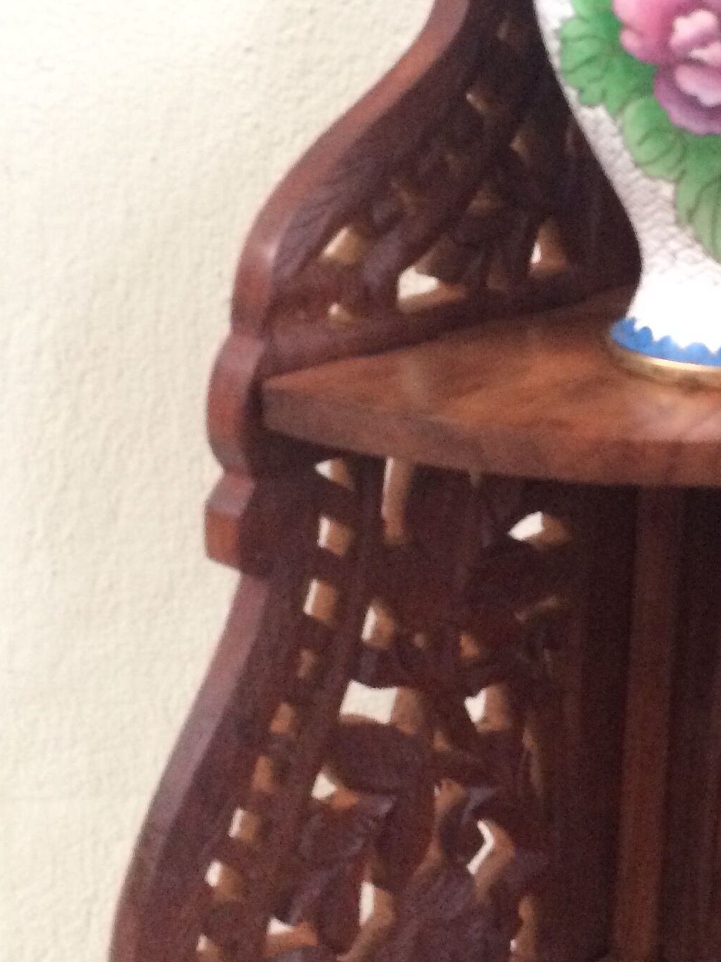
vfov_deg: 27.7
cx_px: 753
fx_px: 1944
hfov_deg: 20.2
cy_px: 401
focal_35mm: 70
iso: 320
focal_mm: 4.15
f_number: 2.2
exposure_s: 1/20
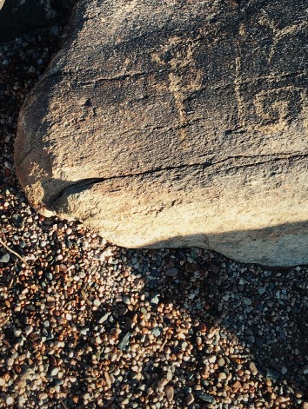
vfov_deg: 29.5
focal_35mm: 63
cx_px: 136
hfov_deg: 23.3
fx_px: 746
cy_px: 43
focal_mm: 4.15
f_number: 2.2
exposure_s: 1/202
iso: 25
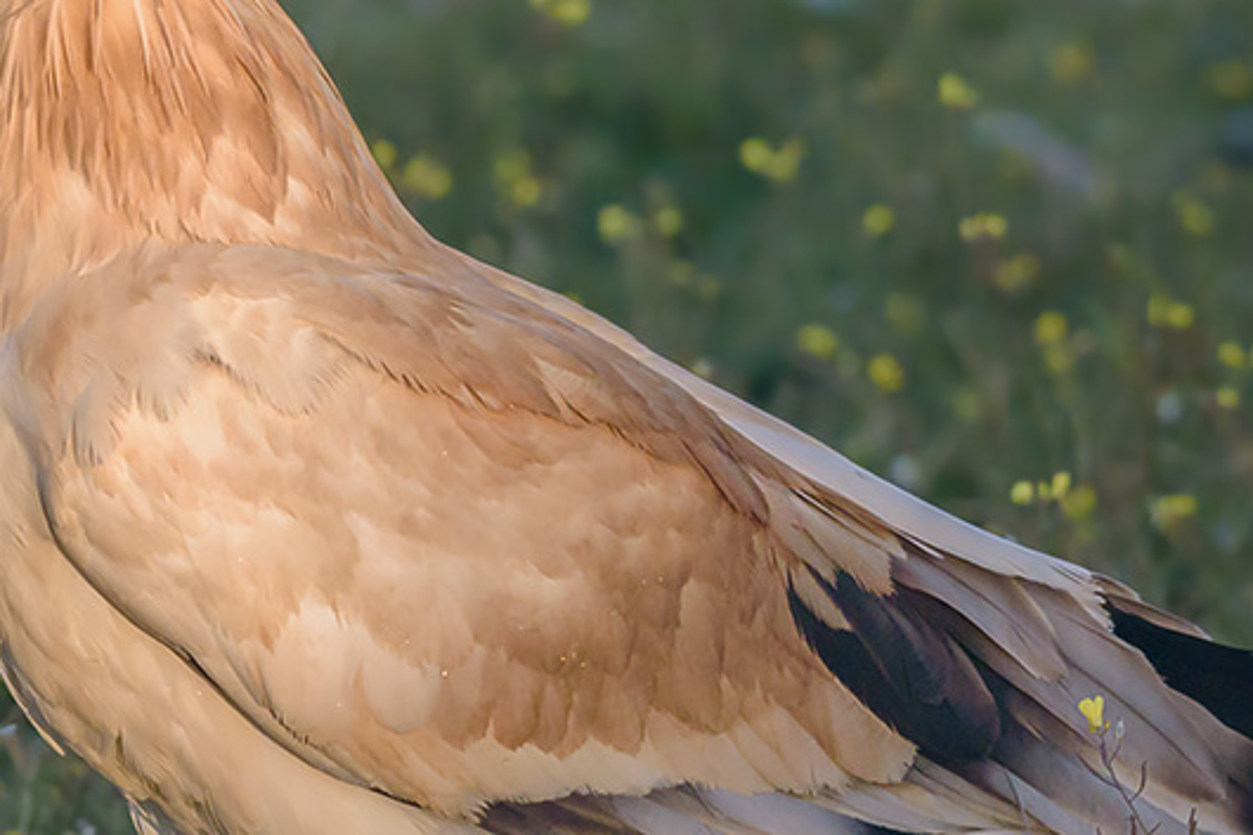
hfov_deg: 2.6
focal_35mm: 793
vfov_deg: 1.7
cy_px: 504
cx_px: 83
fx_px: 27591
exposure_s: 1/1250
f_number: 7.1
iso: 1000
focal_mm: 280
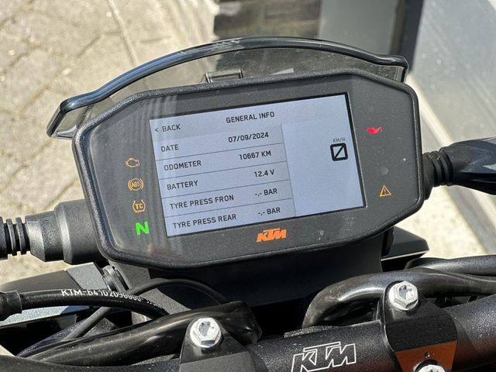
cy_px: 186
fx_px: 1103
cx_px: 248
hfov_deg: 25.3
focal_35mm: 77
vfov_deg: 19.1
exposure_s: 1/125
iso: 20
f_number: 2.8
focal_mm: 9
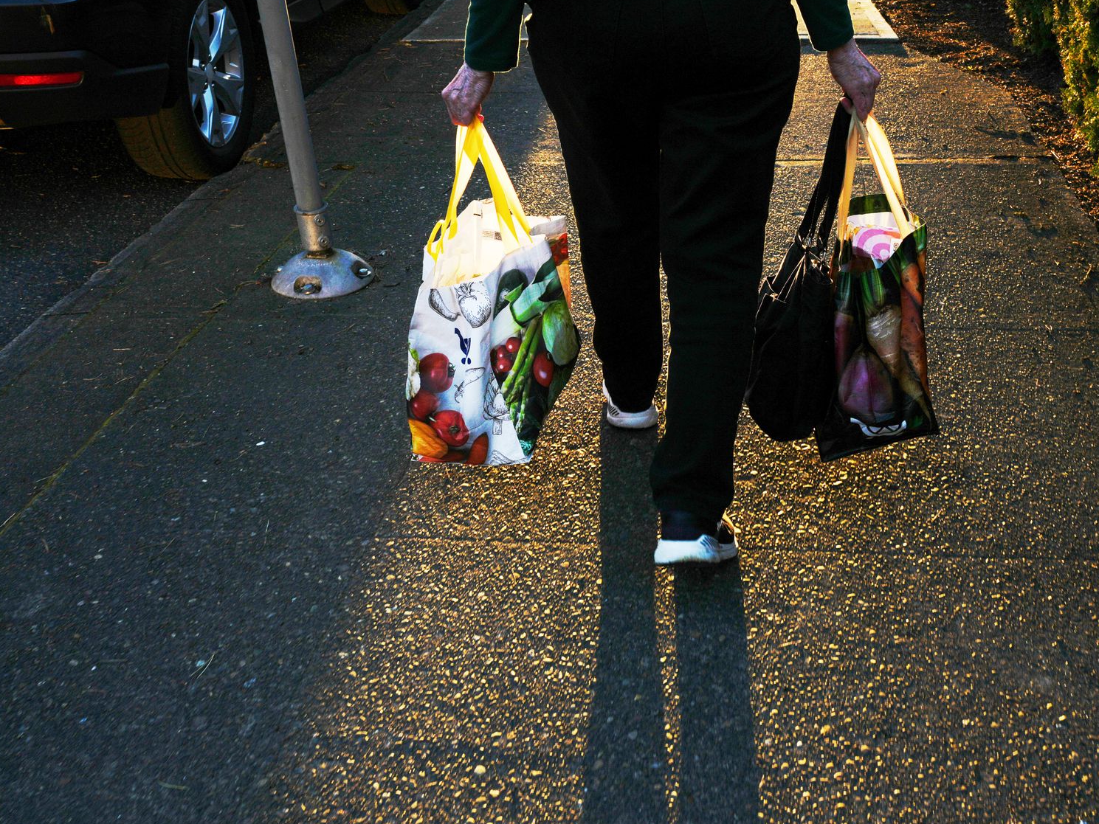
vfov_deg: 35.1
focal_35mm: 41
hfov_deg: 45.3
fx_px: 1302
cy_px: 410
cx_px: 703
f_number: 9
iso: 200
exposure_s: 1/160
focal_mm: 31
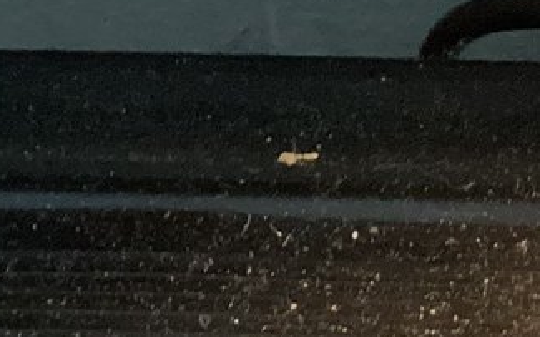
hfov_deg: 12.1
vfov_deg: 7.9
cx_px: 1106
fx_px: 2251
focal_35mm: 153
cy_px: 824
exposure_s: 1/60
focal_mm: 3.3
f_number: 2.4
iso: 250
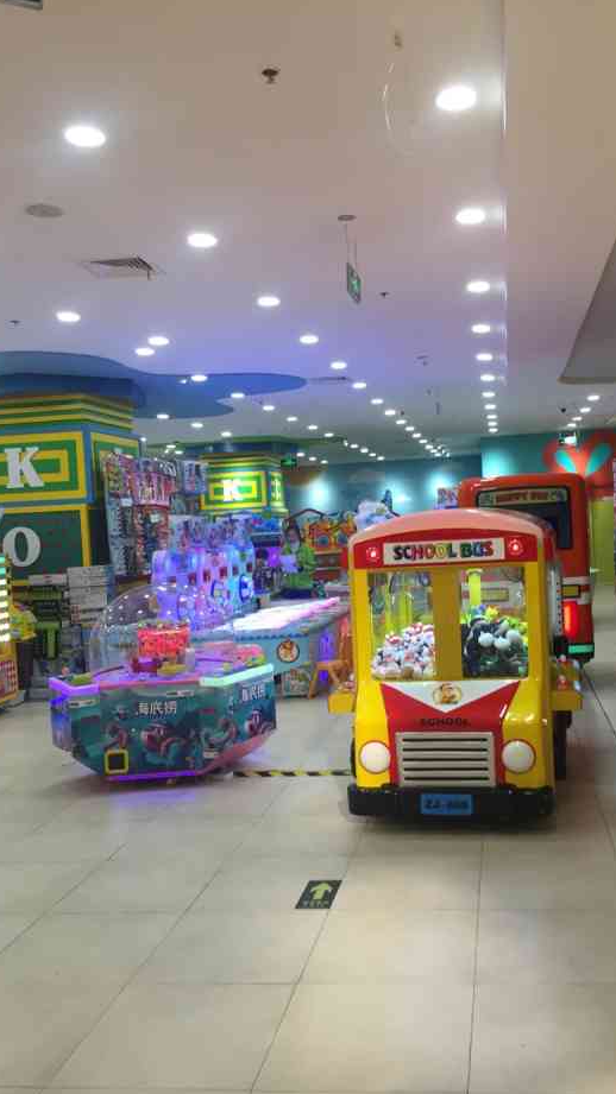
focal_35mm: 32
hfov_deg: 36.5
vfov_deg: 61.0
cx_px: 383
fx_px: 929
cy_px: 551
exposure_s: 1/30
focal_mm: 4.15
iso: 32
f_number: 2.2
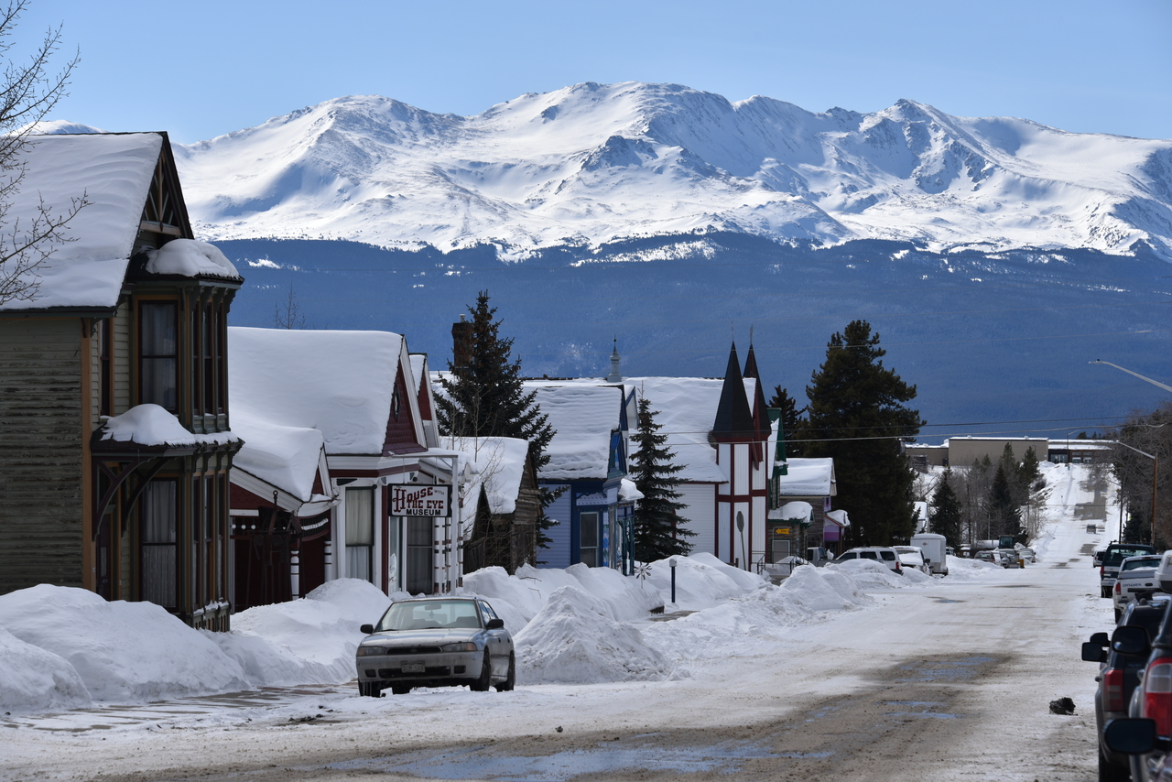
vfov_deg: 11.8
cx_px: 586
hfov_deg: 17.6
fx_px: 3777
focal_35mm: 116
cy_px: 391
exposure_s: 1/400
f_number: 10
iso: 100
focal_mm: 116
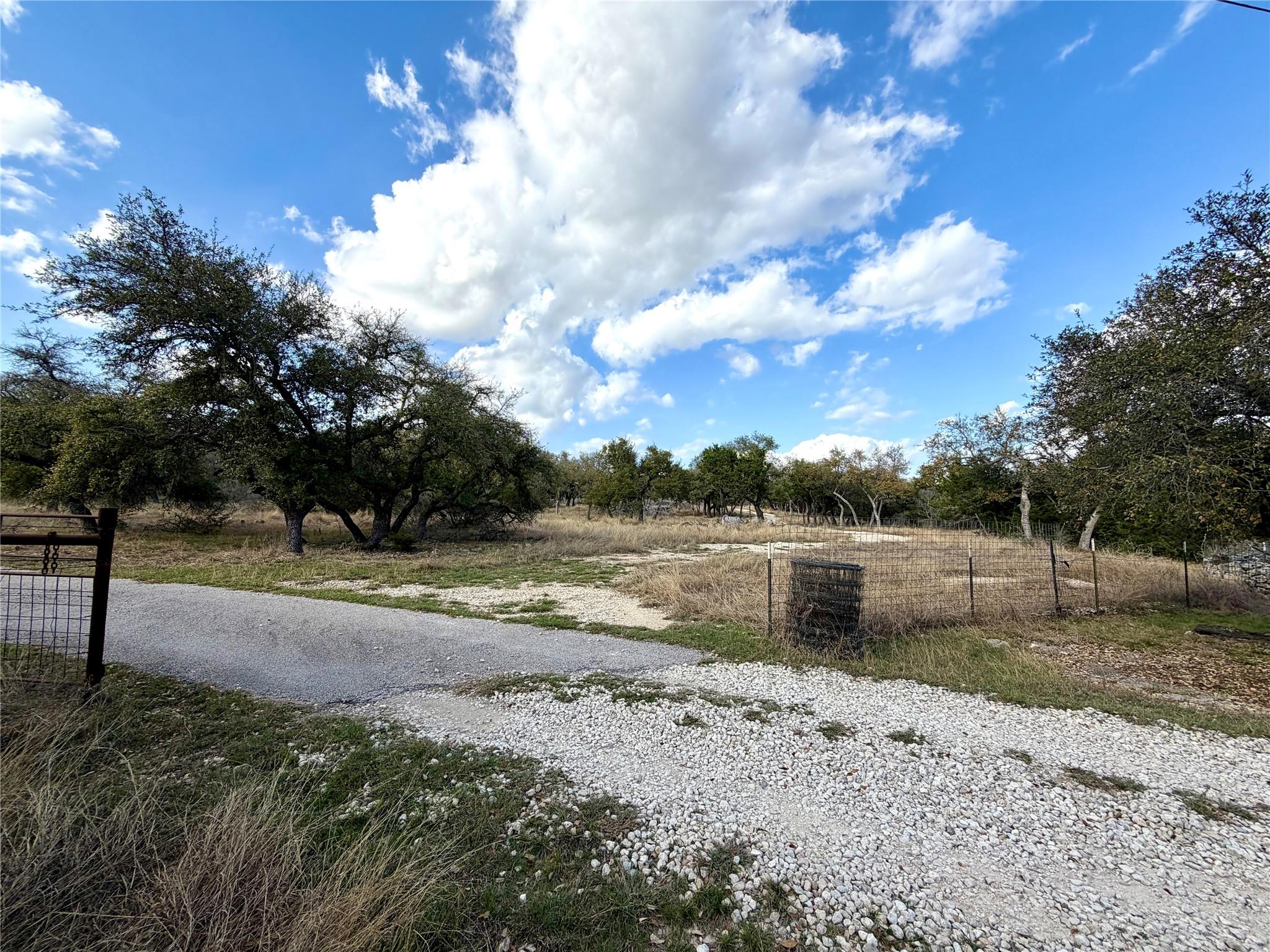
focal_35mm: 14
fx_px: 514
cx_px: 635
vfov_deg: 85.7
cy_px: 476
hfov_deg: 102.1
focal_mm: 2.22
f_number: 2.2
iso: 25
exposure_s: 1/770
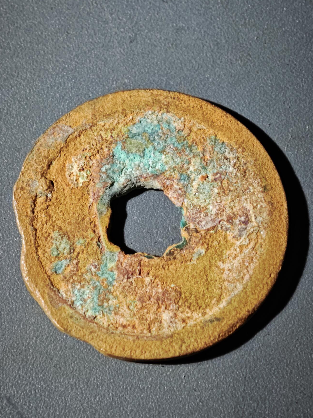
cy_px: 214
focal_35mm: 116
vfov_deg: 17.0
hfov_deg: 12.8
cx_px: 152
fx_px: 1399
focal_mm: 9
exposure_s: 1/100
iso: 320
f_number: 2
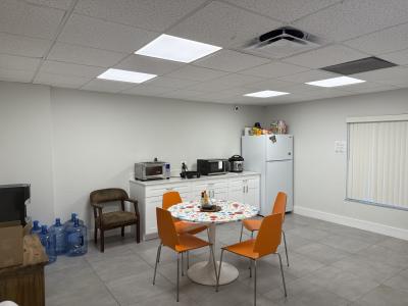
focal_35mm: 24
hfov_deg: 71.6
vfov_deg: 56.8
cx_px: 204
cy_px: 153
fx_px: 283
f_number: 1.78
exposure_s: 1/232
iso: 160
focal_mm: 6.76
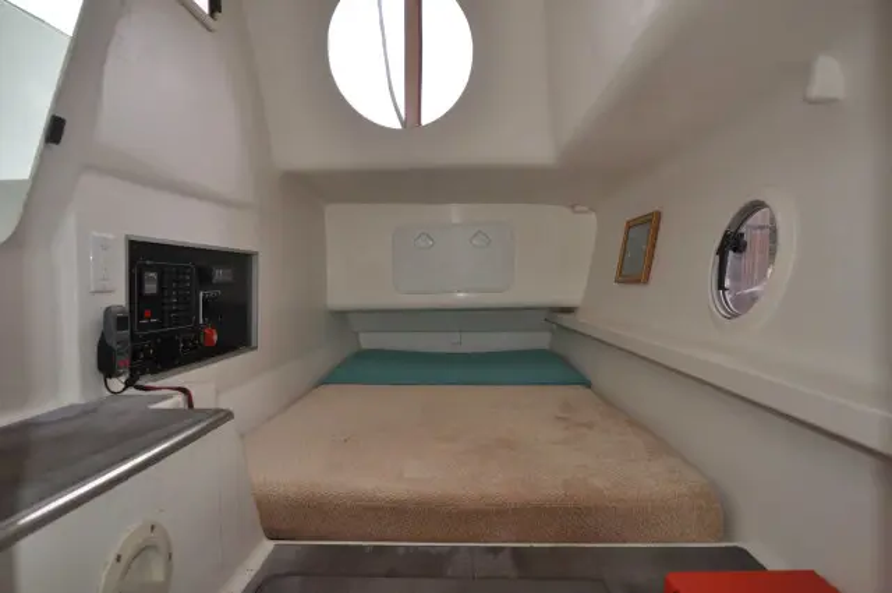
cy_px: 296
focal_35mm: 21
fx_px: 520
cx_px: 446
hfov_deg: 81.3
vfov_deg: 59.4
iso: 200
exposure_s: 1/125
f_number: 4
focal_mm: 14
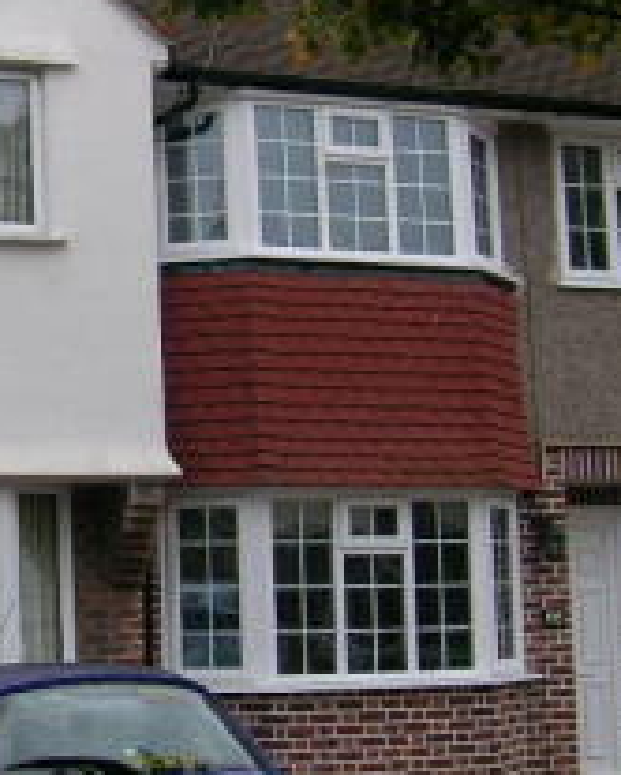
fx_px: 1766
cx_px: -208
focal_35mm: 77
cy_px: 354
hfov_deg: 18.4
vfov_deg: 24.7
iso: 50
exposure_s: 1/80.8
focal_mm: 5.8
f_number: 3.5
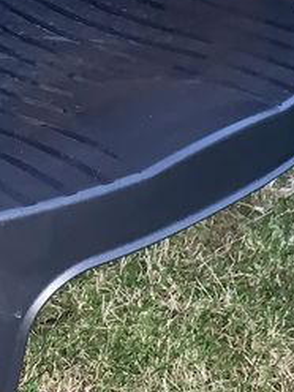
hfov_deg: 14.0
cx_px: 36
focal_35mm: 105
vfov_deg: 18.4
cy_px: 33
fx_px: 1189
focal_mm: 4.25
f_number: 1.8
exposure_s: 1/6
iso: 200
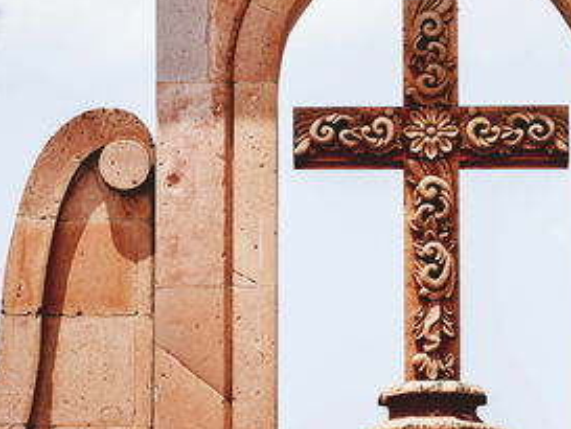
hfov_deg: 3.9
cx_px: 425
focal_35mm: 507
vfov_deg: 2.9
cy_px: 40
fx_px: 8367
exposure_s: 1/1000
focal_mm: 180
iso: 50
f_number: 2.8
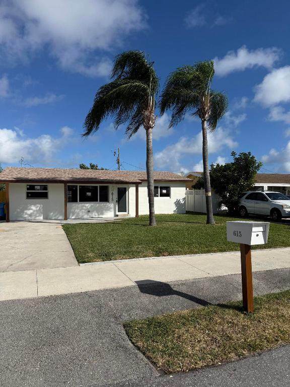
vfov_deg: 71.6
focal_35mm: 24
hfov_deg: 56.8
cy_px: 194
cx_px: 145
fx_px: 268
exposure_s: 1/9091
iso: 80
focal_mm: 6.76
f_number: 1.78
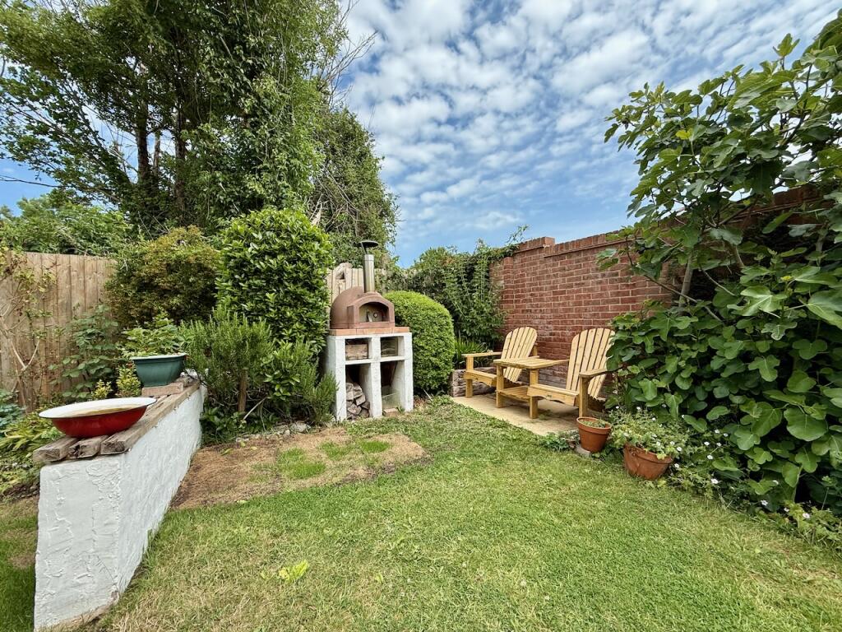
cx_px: 421
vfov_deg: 85.7
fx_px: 341
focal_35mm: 14
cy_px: 316
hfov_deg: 102.1
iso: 50
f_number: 2.2
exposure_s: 1/1068
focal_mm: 2.22
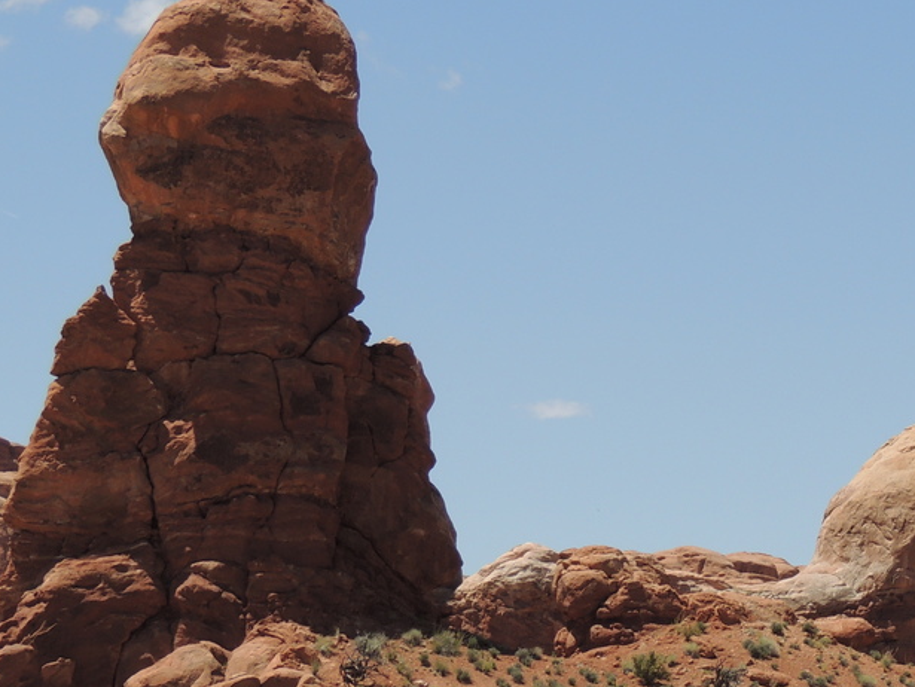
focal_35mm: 156
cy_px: 522
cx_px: 777
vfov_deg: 9.5
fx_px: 4126
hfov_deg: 12.6
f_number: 3.9
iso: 100
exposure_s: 1/1000
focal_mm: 13.3
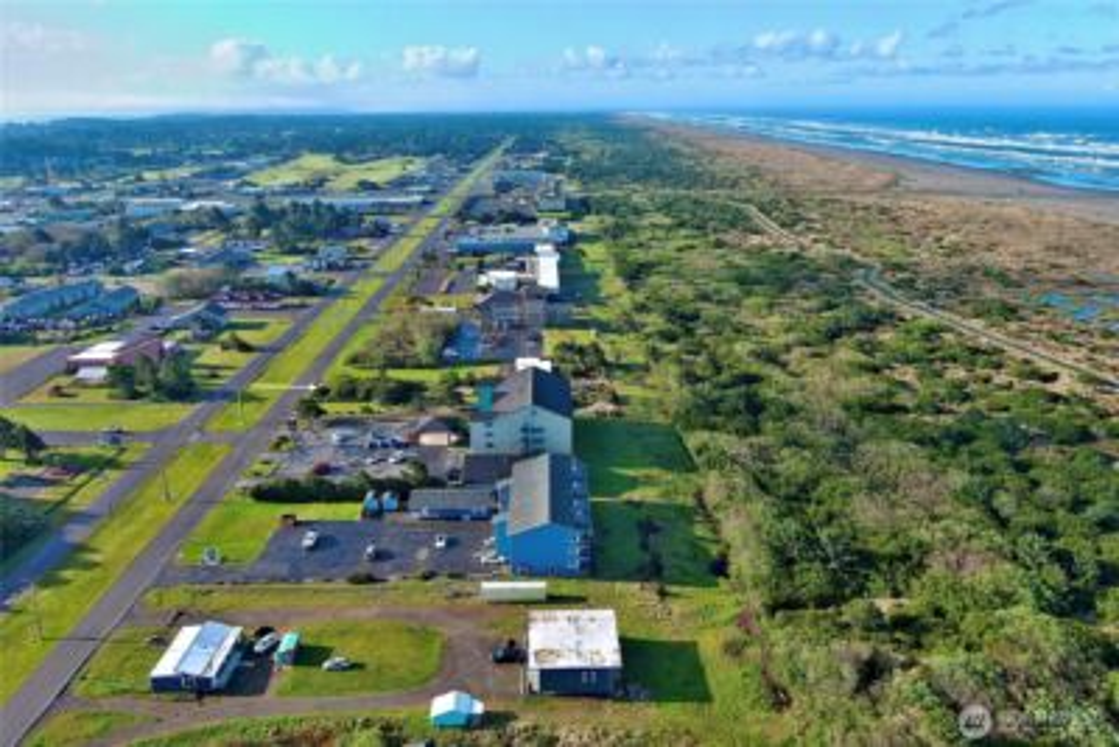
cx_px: 560
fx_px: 902
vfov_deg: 45.0
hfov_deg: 63.6
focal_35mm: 29
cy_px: 374
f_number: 2.8
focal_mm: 10.57
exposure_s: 1/737
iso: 100
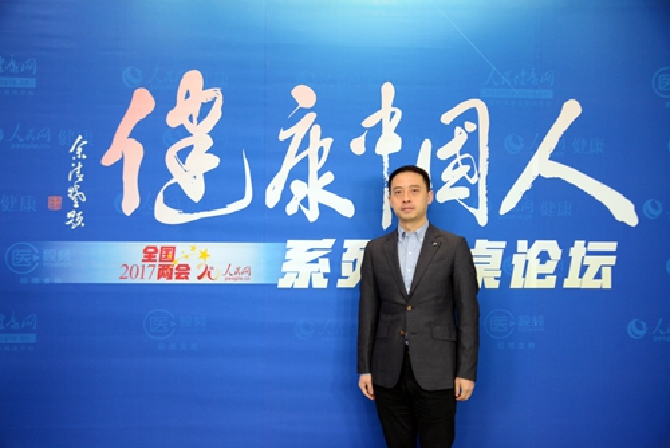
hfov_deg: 60.3
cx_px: 335
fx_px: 577
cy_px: 224
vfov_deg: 42.4
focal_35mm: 31
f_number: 4
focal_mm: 31
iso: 2000
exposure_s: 1/320
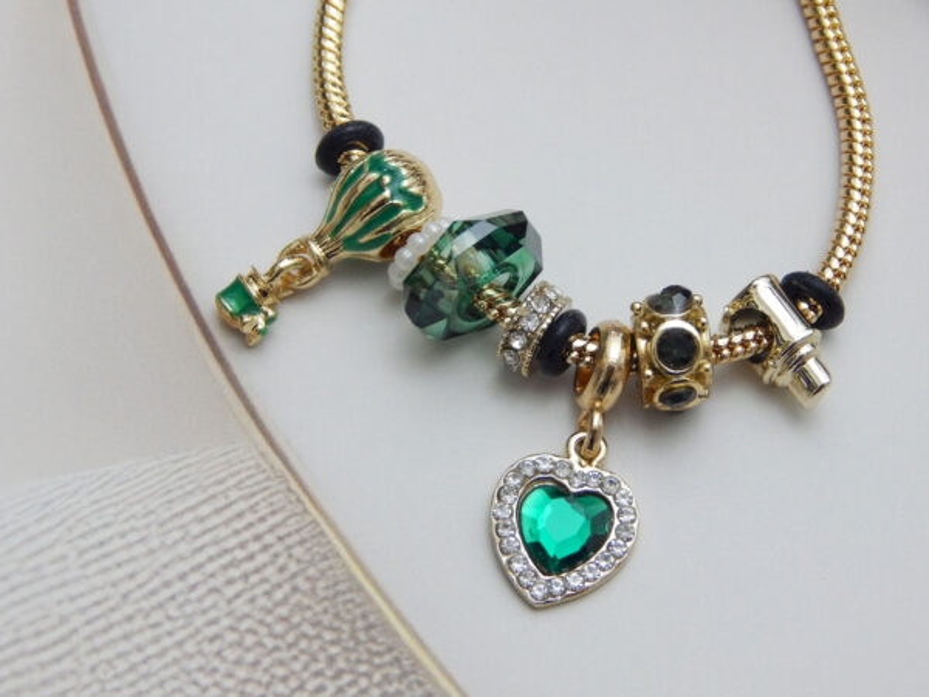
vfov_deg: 13.0
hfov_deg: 17.3
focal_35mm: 114
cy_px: 348
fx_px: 3059
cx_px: 464
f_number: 4.6
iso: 400
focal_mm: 20.5
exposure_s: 1/30
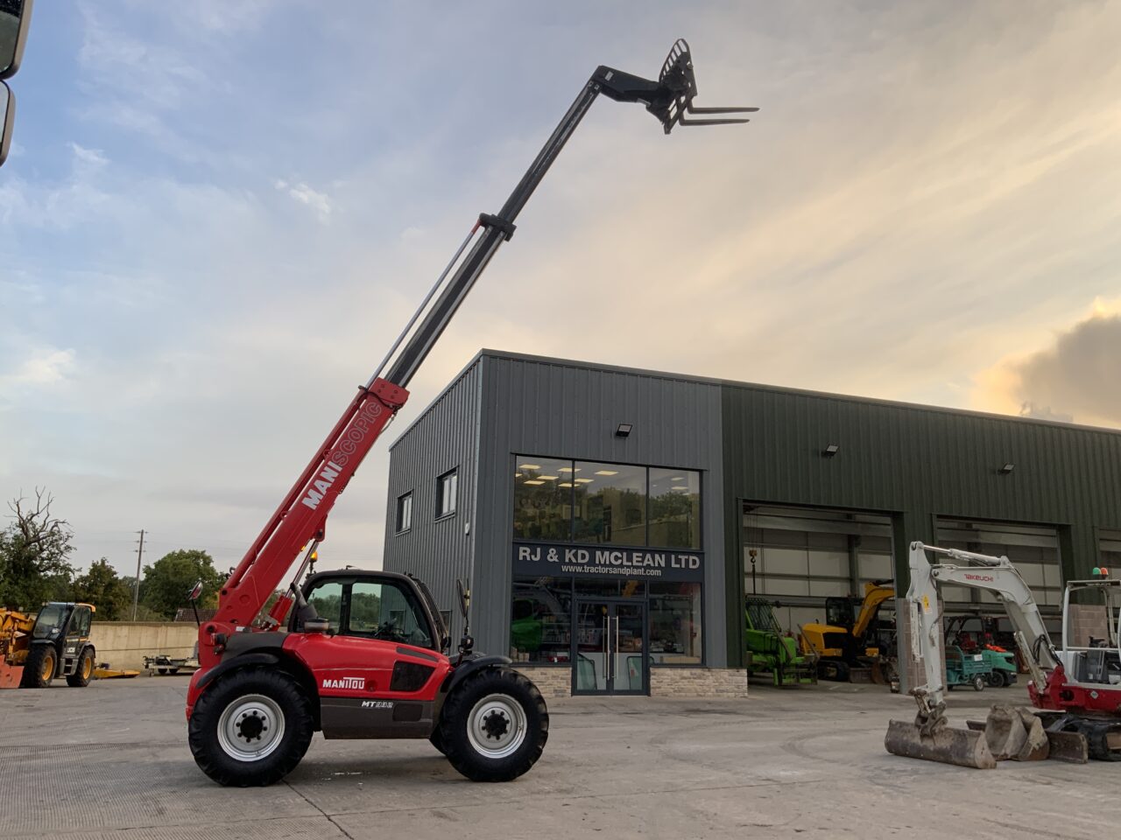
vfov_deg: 48.2
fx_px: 939
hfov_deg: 61.7
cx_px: 560
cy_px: 420
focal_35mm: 29
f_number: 1.8
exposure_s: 1/122
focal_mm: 3
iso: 20
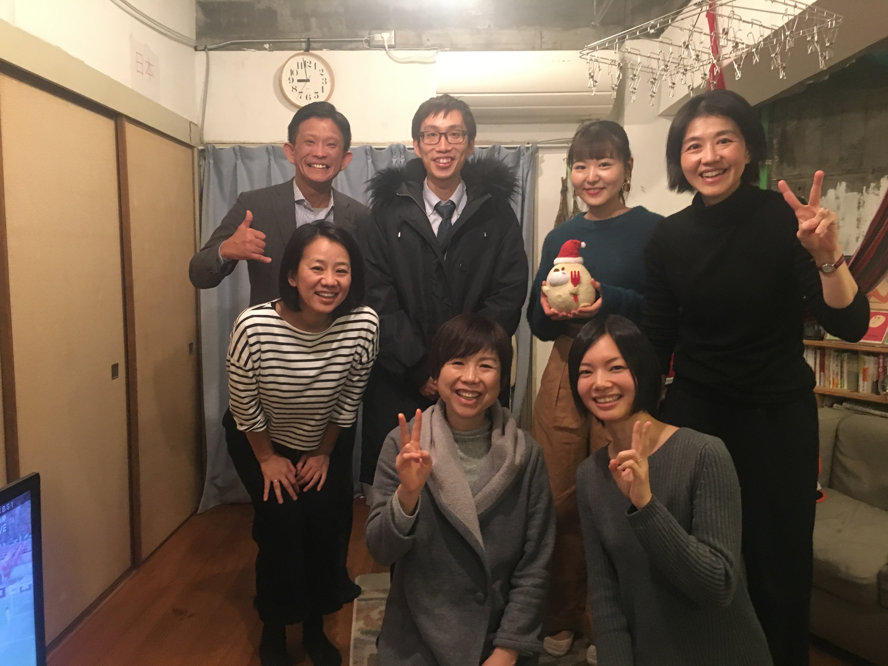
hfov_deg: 61.7
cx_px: 444
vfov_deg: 48.2
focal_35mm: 29
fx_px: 744
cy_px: 333
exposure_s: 1/15
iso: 200
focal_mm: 4.15
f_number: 2.2
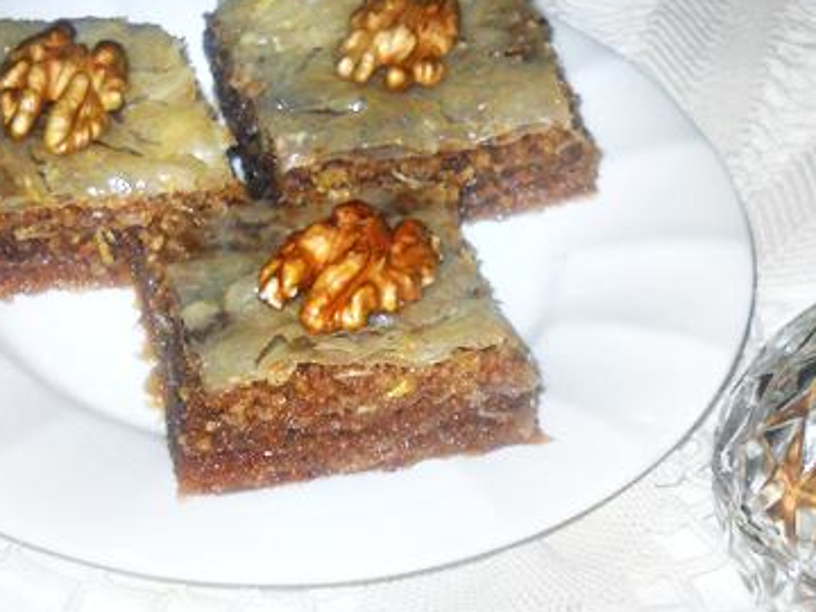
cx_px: 367
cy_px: 617
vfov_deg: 15.9
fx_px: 2145
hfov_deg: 21.5
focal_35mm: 91
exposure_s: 1/30
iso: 80
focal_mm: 6.72
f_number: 3.1
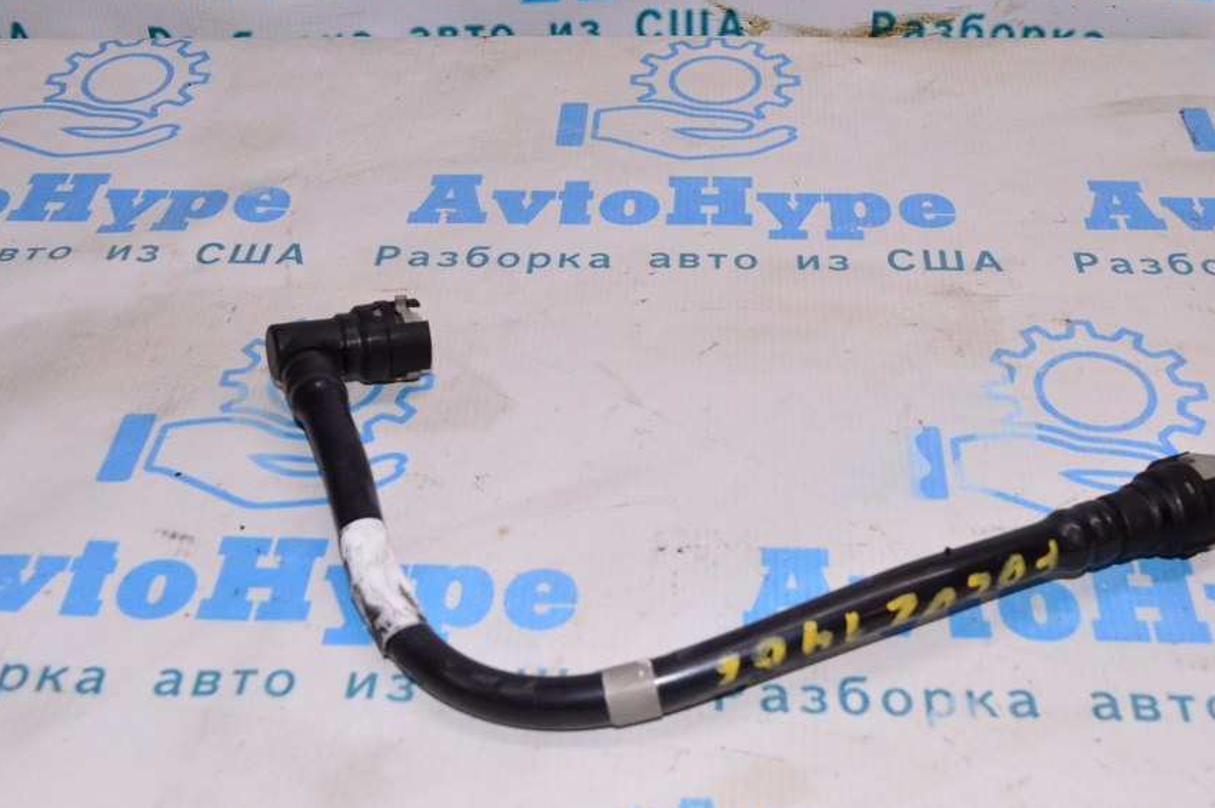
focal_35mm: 47
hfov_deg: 41.9
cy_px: 398
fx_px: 1585
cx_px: 635
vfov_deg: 28.6
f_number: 8
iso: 1600
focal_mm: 26
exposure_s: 1/200
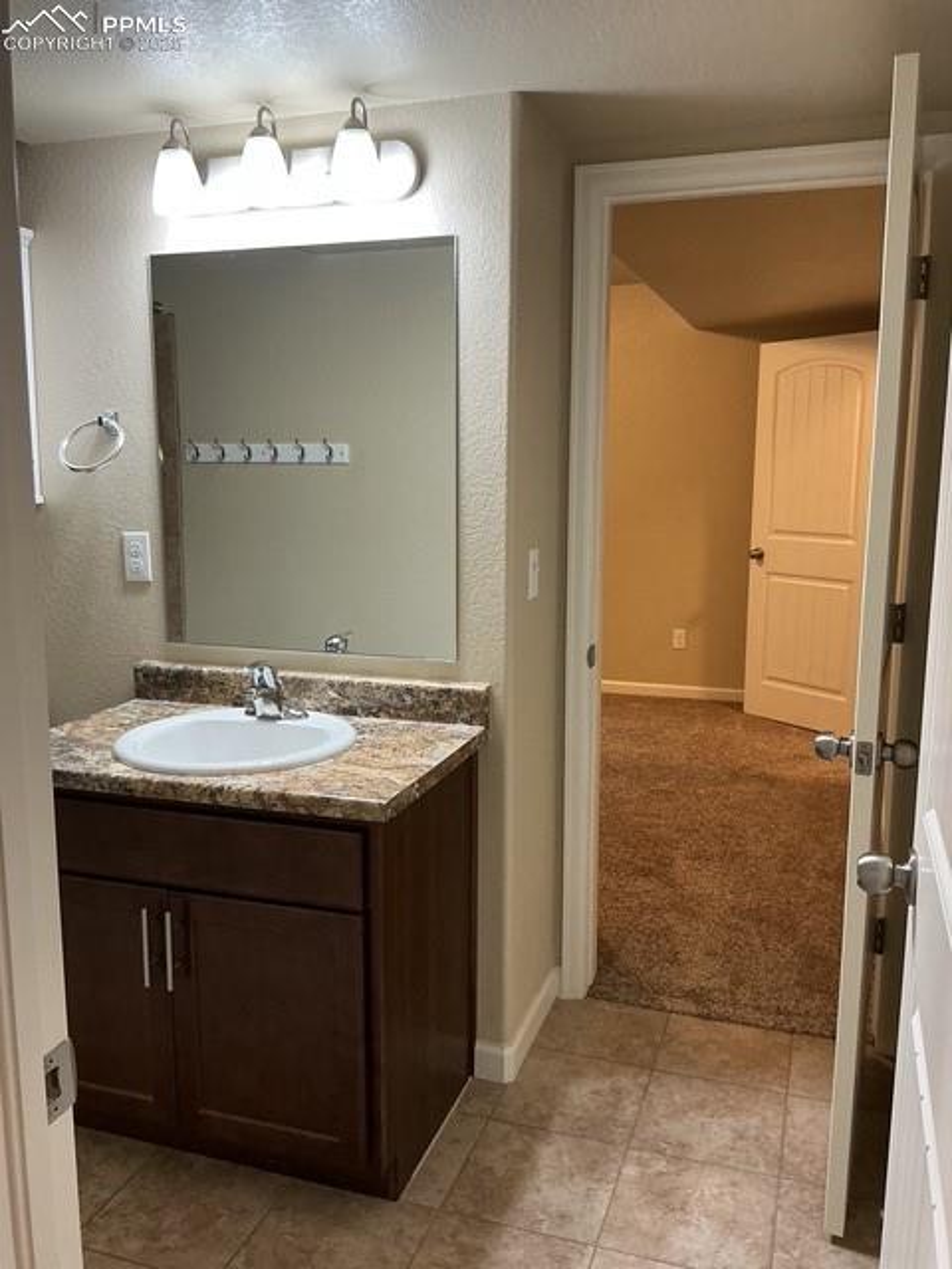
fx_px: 1063
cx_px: 476
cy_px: 634
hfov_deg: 48.2
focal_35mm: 29
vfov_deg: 61.7
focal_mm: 3
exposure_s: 1/60
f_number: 1.8
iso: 100
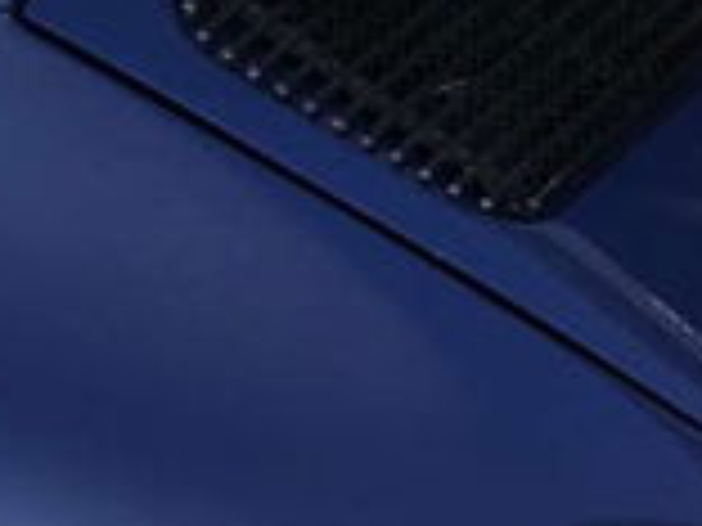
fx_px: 3731
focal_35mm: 184
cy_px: 522
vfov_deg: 8.0
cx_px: -999
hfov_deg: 9.5
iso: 20
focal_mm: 3.99
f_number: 1.8
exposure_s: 1/153
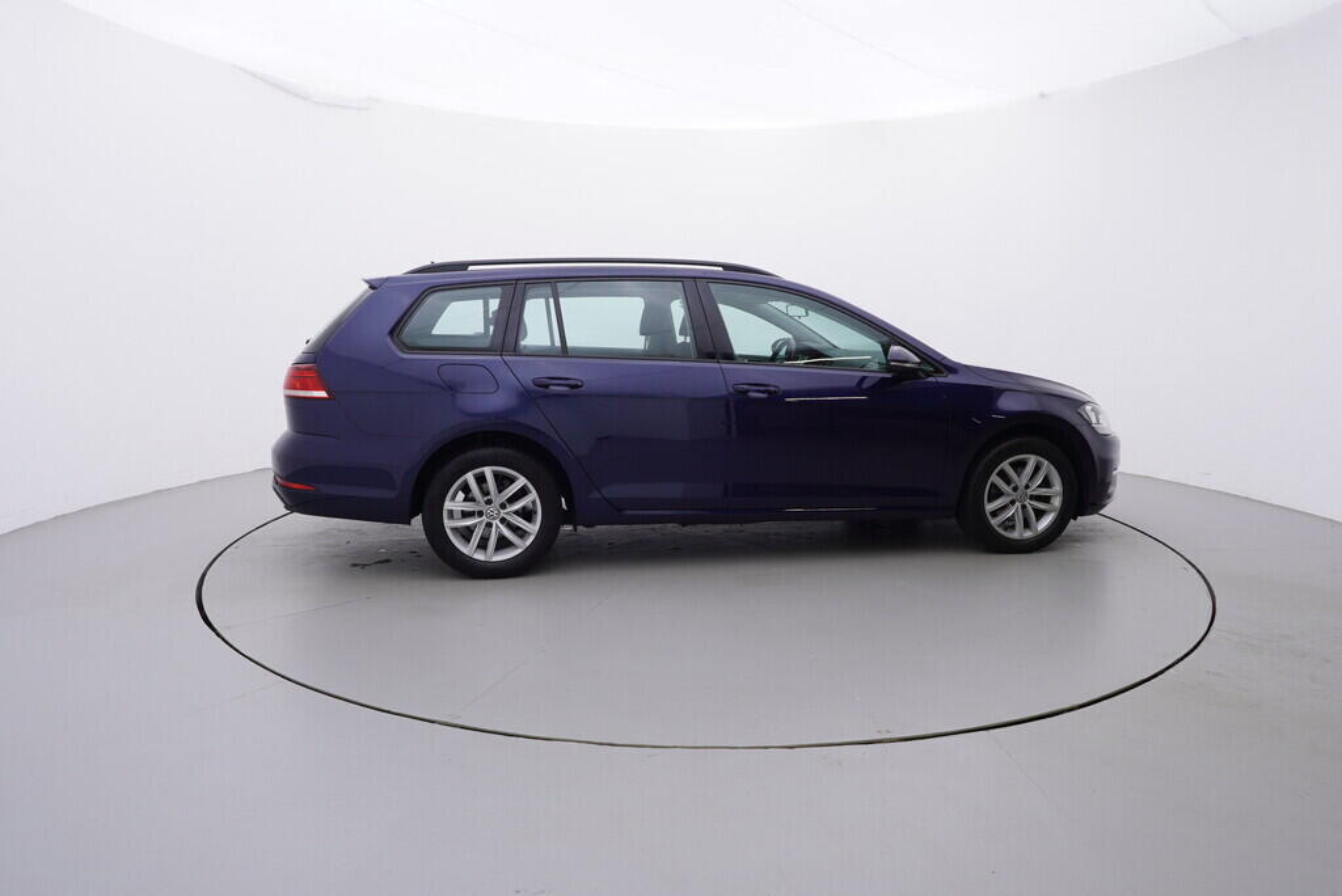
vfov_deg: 56.2
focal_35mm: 22
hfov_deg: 77.3
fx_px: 839
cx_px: 671
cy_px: 448
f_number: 5
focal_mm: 15
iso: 200
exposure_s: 1/80
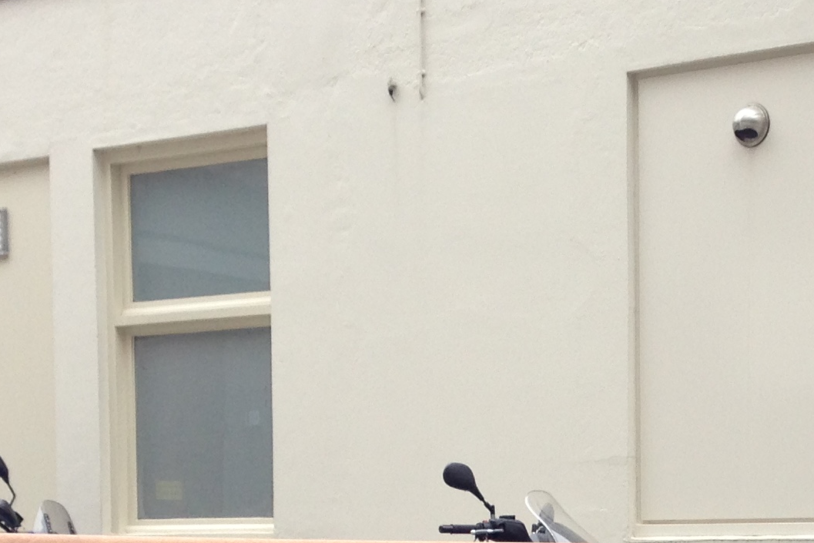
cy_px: 702
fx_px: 2397
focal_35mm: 106
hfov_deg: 19.0
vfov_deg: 12.5
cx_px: 709
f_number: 2.4
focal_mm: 4.12
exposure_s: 1/175
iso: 50
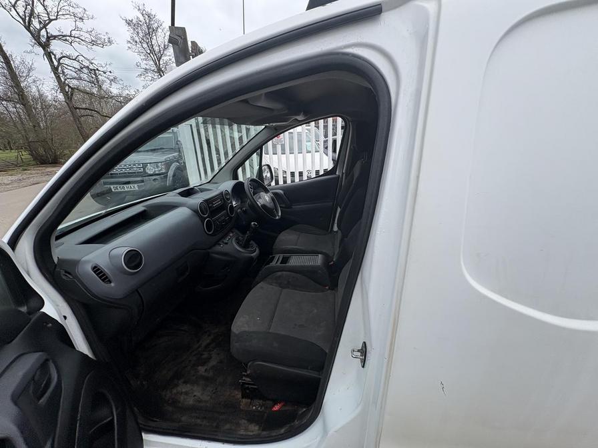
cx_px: 299
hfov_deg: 102.1
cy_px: 224
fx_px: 242
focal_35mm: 14
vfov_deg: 85.7
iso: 50
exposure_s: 1/334
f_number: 2.2
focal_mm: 2.22
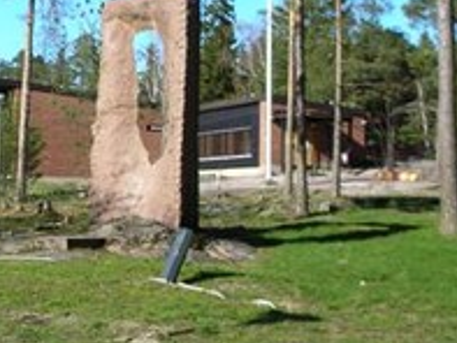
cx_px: 37
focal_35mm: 83
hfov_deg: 22.9
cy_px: 122
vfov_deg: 17.8
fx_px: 1096
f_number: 8.5
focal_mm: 5.8
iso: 50
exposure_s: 1/83.5
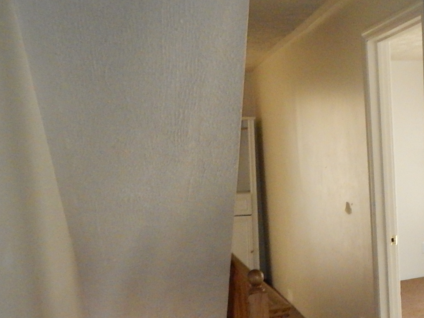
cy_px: 259
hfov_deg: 33.1
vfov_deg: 26.0
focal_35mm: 55
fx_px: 674
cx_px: 383
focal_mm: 4.5
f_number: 3.1
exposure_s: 1/25
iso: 800
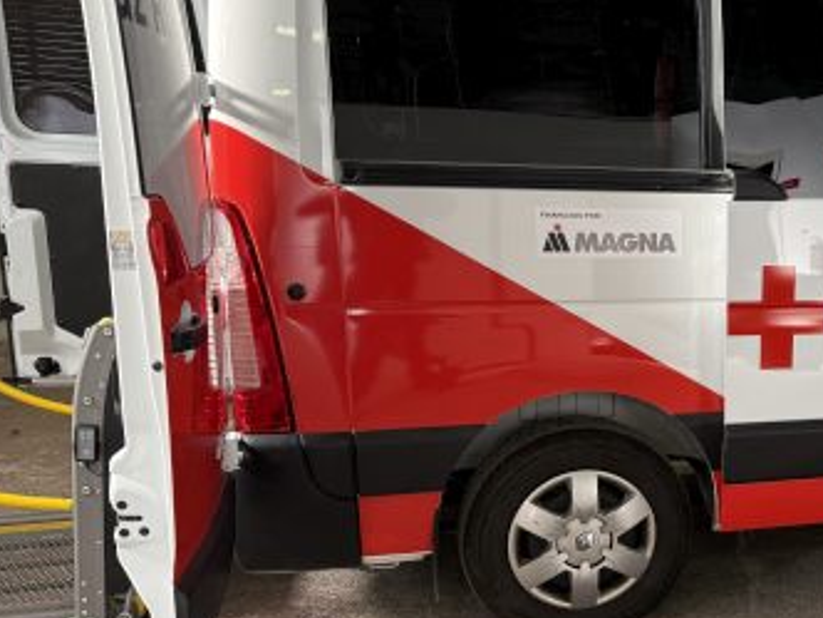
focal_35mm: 47
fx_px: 1117
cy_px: 424
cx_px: 788
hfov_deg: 37.0
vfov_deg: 30.6
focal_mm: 6.76
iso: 125
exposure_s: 1/50
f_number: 1.78
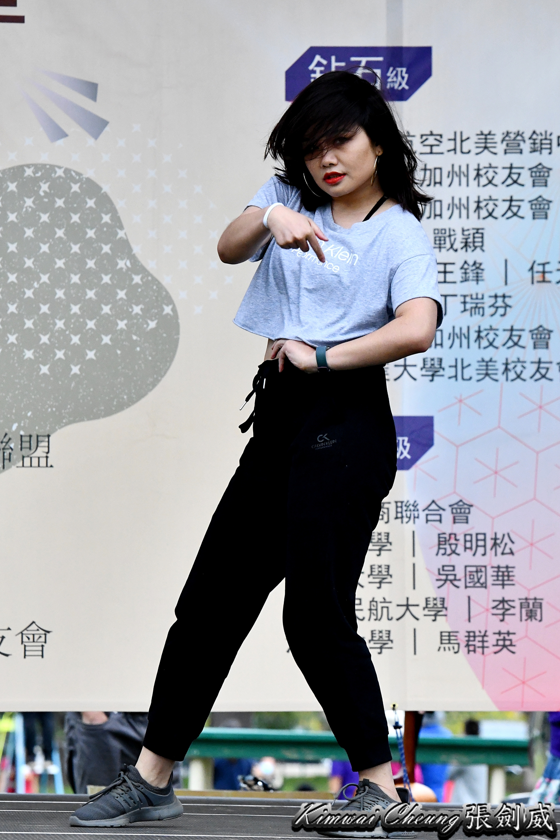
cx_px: 279
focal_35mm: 161
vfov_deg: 12.8
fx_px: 3756
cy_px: 419
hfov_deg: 8.5
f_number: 8
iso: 3200
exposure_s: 1/800
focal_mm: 160
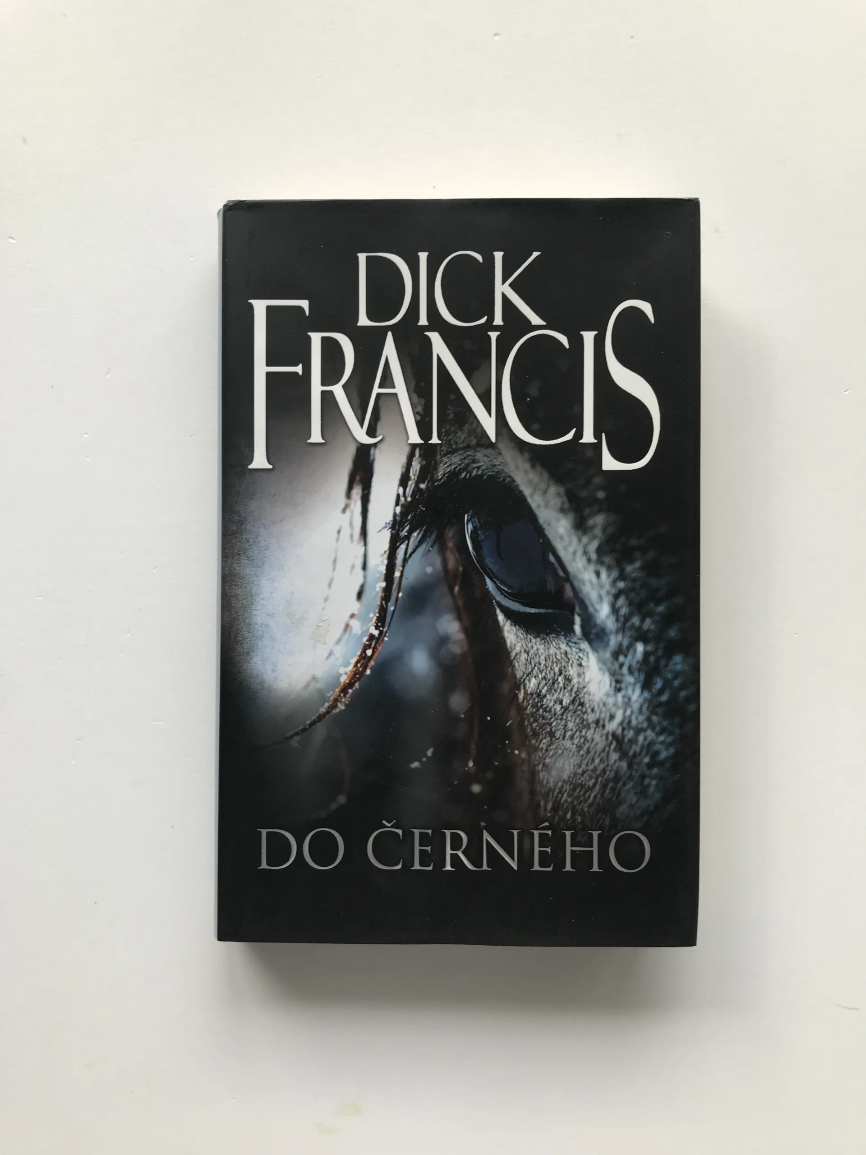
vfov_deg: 63.4
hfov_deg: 49.7
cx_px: 433
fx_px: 934
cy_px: 578
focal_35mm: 28
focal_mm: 3.99
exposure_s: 1/100
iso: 40
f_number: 1.8
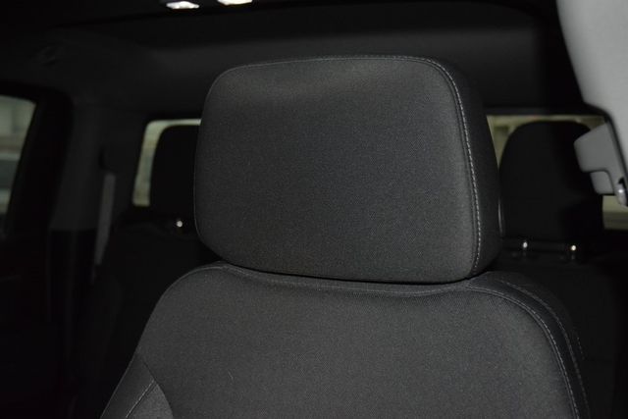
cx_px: 314
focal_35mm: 46
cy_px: 210
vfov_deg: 29.0
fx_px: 811
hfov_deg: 42.3
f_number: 4
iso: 2500
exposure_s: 1/100
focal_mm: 31
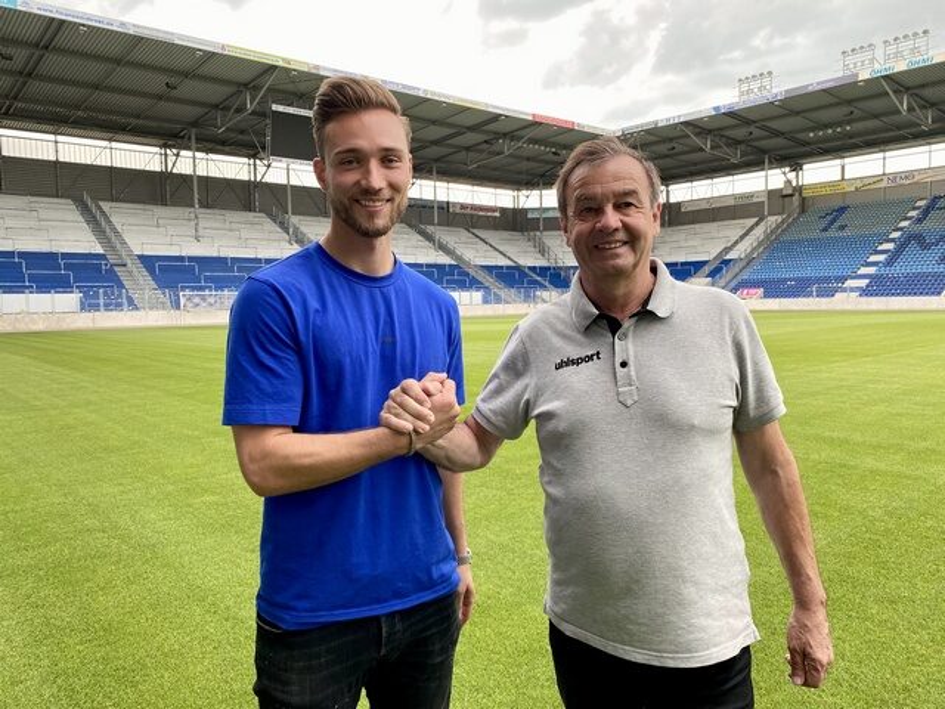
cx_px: 472
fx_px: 710
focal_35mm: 26
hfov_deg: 67.3
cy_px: 354
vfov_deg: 53.1
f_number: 1.8
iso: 80
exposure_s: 1/122
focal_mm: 4.25
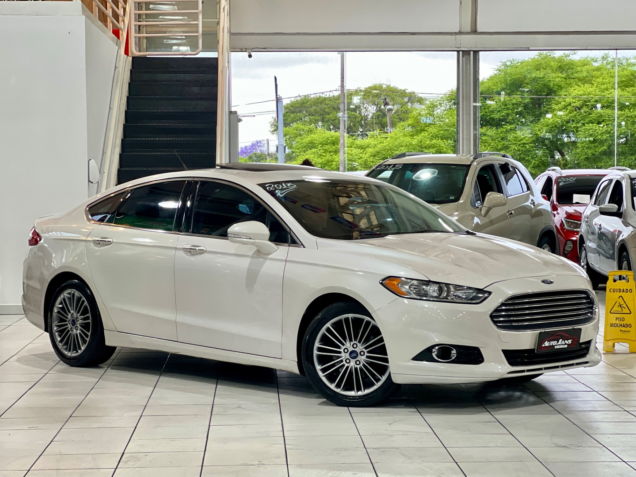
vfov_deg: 17.6
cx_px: 330
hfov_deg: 23.3
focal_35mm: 84
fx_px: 1543
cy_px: 246
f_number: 2.8
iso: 320
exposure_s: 1/40
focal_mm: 9
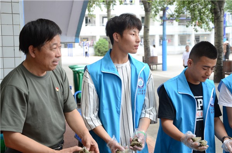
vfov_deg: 21.5
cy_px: 76
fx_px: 405
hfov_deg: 32.0
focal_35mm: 63
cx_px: 116
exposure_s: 1/125
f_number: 4.8
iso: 320
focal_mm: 42
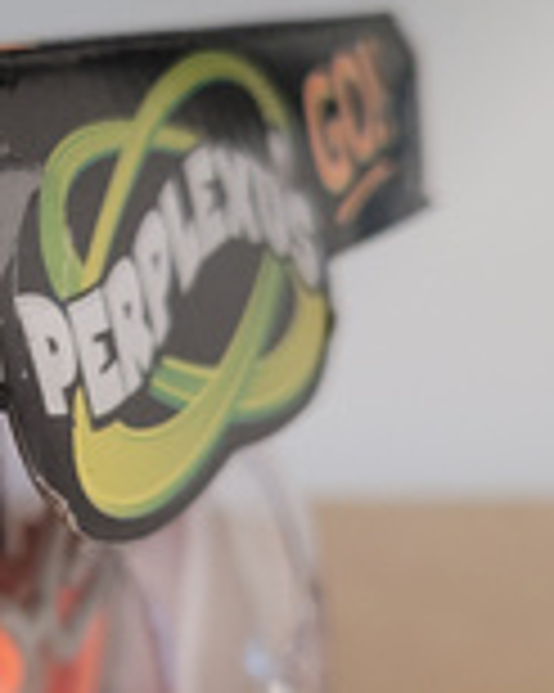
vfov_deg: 25.7
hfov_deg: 19.5
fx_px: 1518
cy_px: 428
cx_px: -115
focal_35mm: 74
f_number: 1.8
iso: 250
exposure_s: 1/100
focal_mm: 5.4
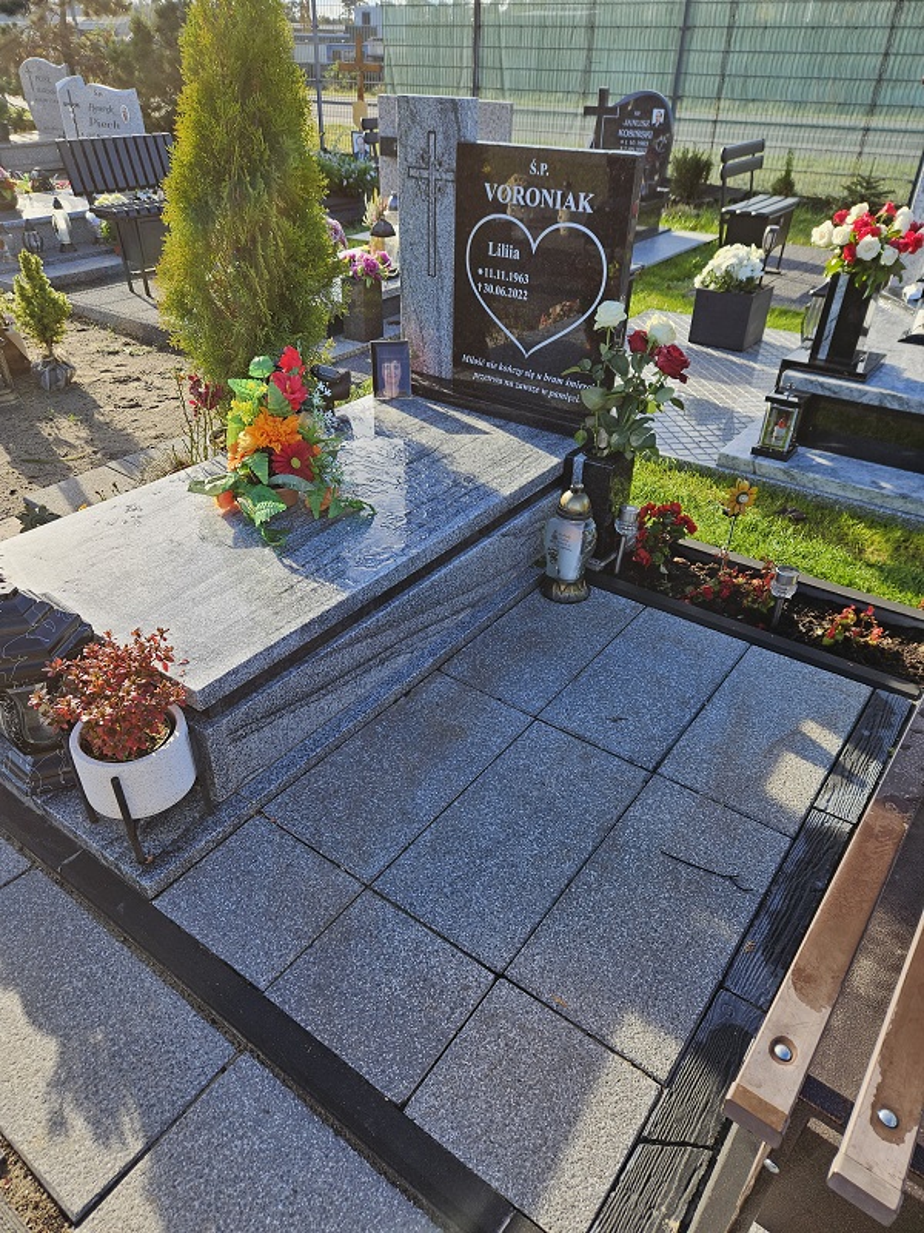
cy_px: 616
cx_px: 462
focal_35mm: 23
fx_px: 819
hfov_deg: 58.9
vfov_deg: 73.9
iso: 32
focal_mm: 5.4
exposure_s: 1/569
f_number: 1.8
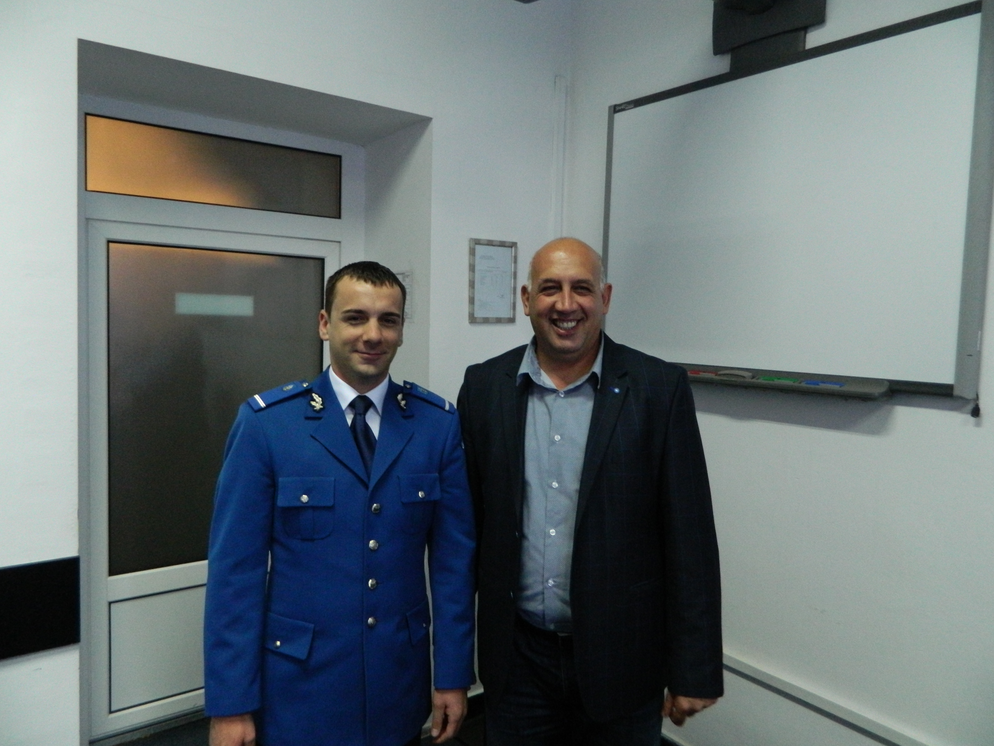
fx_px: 718
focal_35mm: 25
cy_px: 373
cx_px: 497
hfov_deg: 69.4
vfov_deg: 54.9
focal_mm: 4.5
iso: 400
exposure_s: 1/25
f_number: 3.1
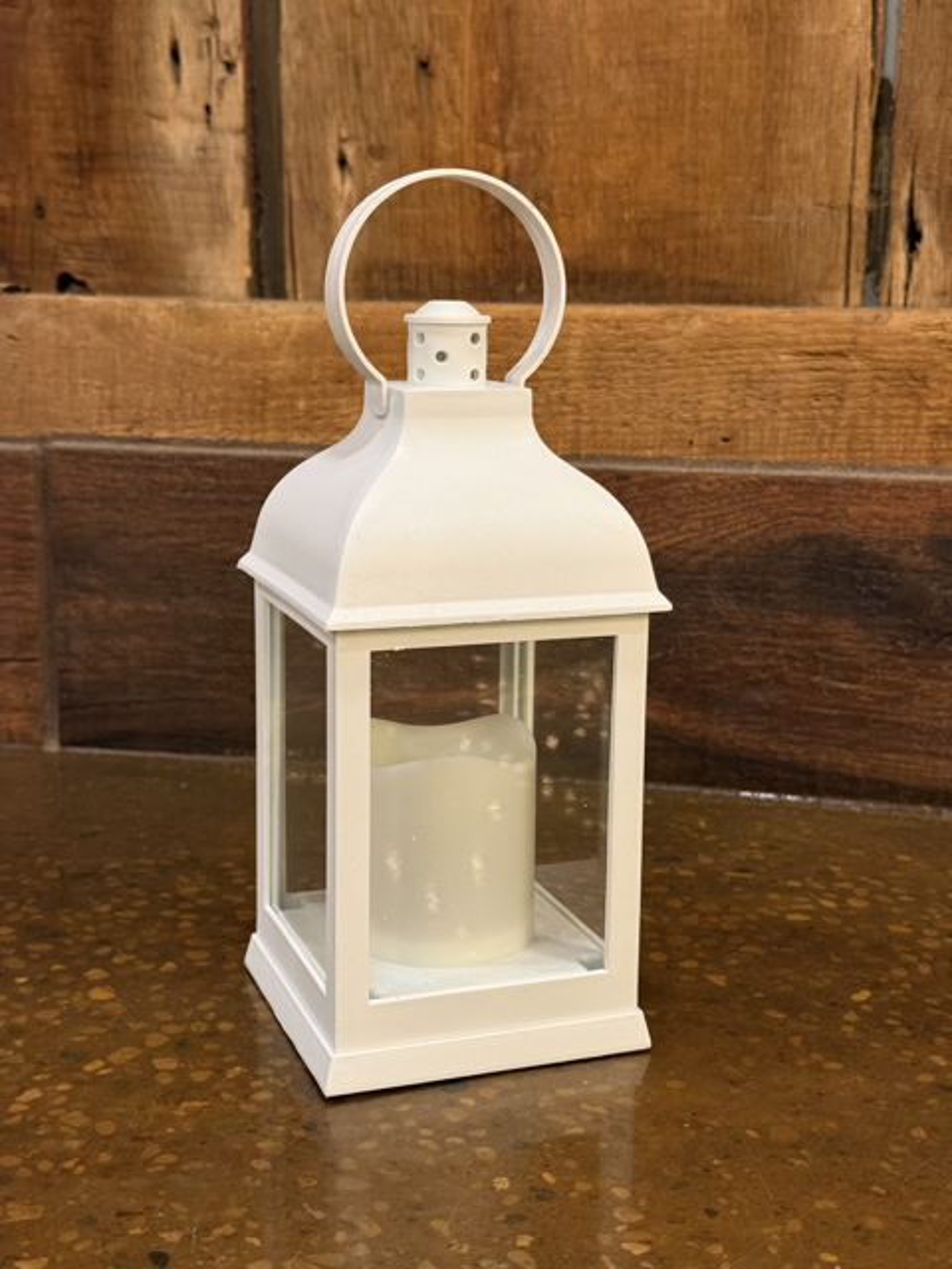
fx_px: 1760
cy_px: 634
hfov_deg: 30.3
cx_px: 476
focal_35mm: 48
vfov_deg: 39.7
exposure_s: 1/40
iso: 200
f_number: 1.78
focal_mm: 6.76
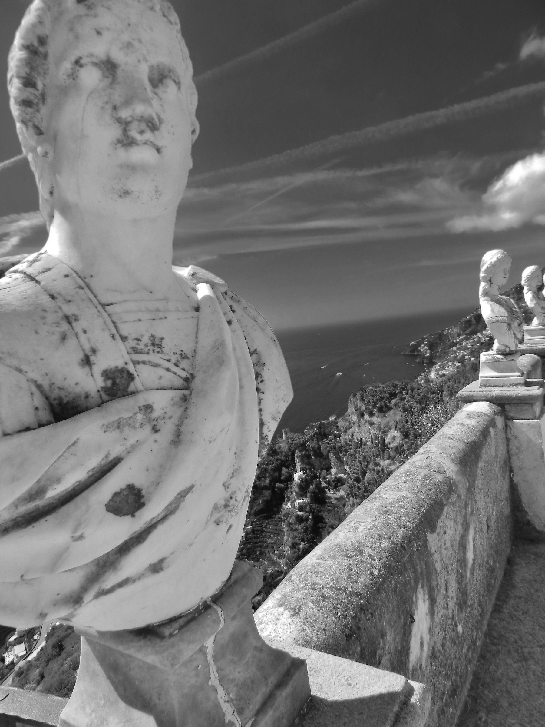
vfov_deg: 73.9
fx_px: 483
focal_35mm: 23
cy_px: 364
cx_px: 272
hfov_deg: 58.9
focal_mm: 4
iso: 160
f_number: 4
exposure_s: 1/1000
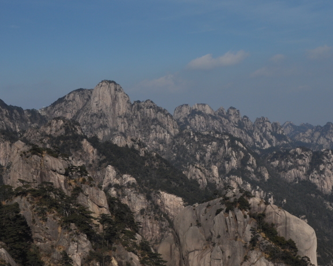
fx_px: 444
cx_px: 180
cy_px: 92
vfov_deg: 33.2
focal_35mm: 45
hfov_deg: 41.1
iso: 200
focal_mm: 18
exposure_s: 1/640
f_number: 13
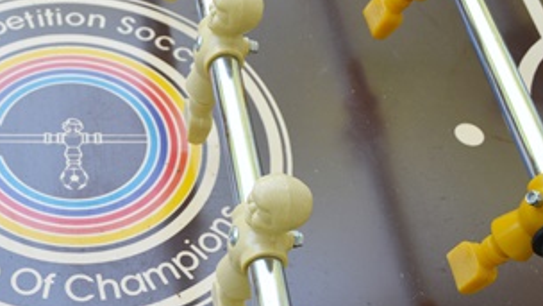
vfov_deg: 19.4
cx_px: 48
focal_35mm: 62
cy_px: 143
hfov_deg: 32.1
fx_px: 893
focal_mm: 20
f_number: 5.6
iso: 320
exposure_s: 1/125
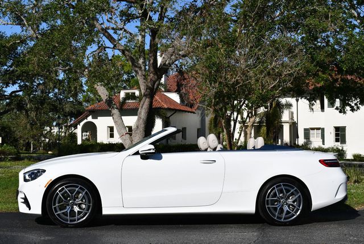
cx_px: 182
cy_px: 122
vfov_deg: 23.4
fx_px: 587
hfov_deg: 34.5
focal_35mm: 58
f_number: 10
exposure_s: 1/400
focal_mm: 29
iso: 100
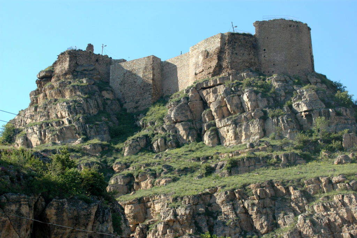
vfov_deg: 11.4
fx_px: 1189
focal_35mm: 120
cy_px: 119
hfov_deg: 17.1
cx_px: 178
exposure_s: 1/250
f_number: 7.1
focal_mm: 80
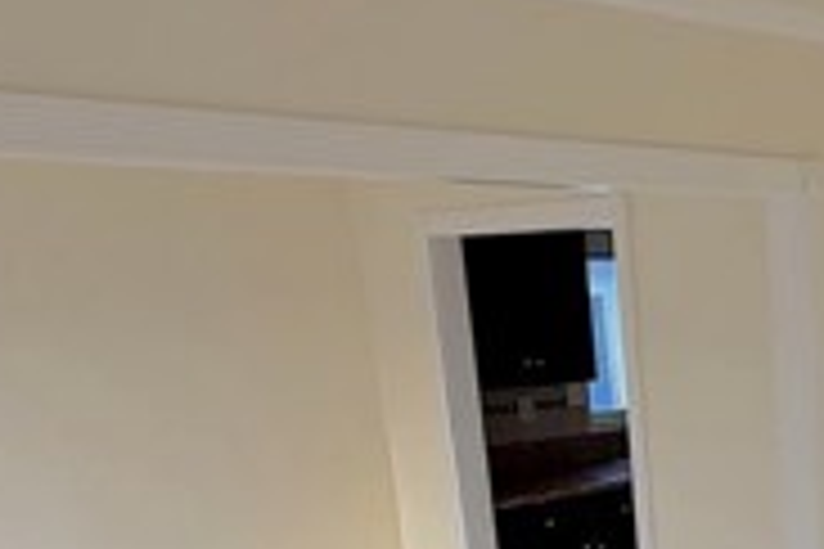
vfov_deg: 23.9
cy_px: 670
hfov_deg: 33.8
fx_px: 1167
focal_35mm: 51
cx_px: 905
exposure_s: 1/142
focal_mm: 2.22
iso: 50
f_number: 2.2
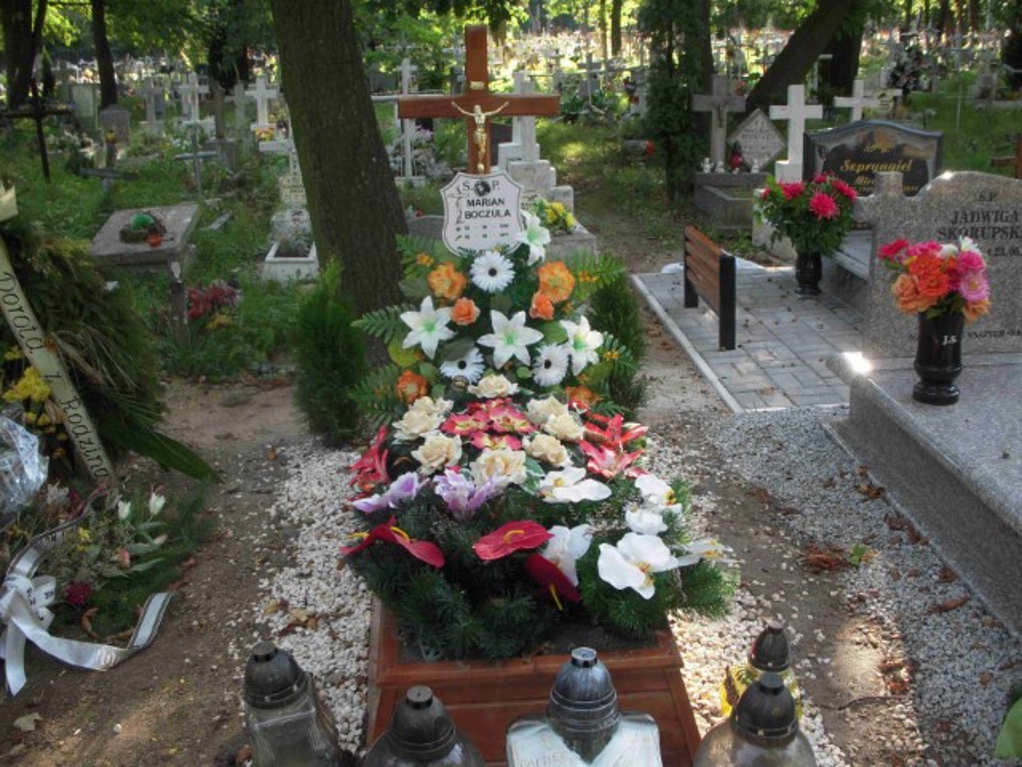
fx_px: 1122
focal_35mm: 38
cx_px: 511
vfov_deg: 37.7
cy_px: 384
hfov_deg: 49.0
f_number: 3.3
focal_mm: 6.3
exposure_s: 1/80
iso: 100
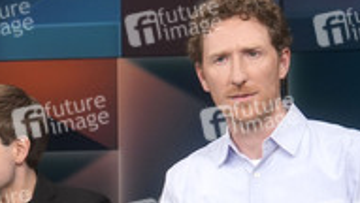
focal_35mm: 111
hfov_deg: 18.8
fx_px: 1061
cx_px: 10
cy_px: 259
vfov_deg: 10.7
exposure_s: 1/250
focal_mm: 30
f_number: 2.5
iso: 640
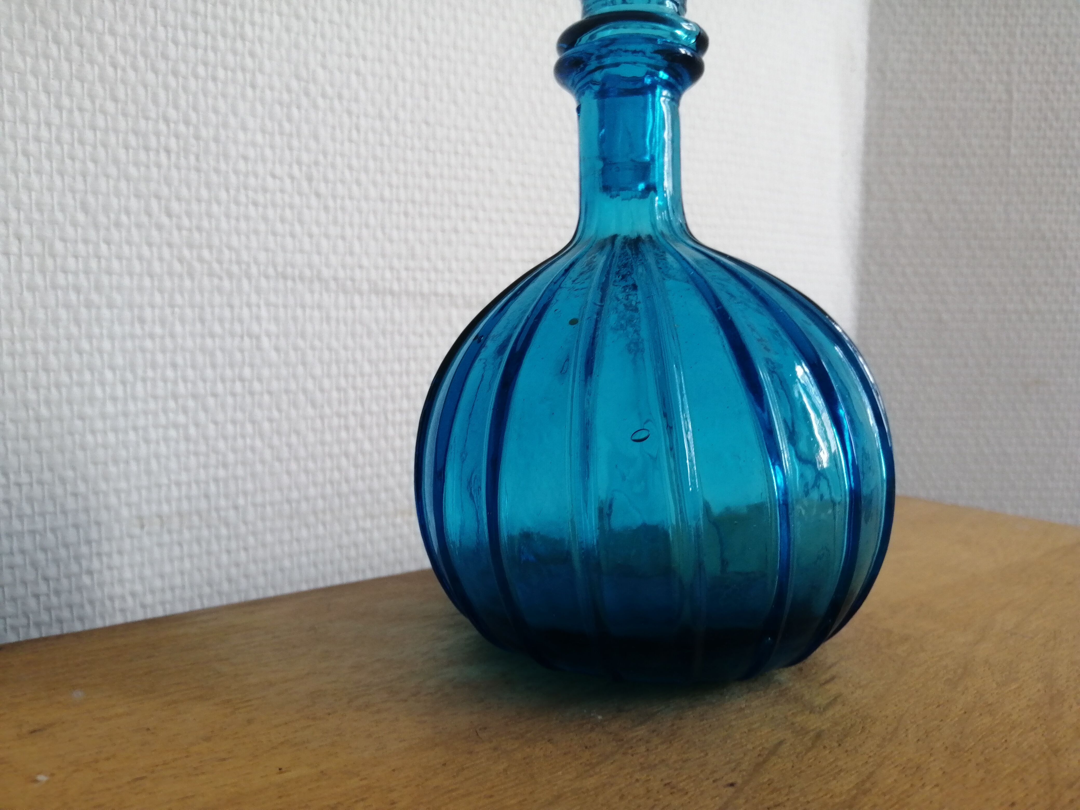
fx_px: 811
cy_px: 405
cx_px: 540
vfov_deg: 53.1
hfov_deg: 67.3
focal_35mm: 26
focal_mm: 3.6
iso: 64
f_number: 1.8
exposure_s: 1/33.3
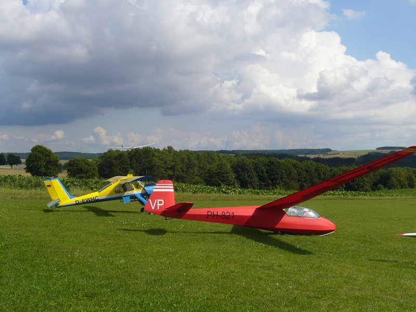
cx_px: 208
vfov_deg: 32.2
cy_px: 156
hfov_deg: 42.1
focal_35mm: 45
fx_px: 541
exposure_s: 1/400
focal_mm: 7.5
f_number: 6.3
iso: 80
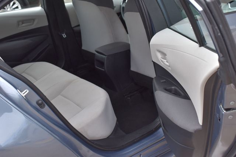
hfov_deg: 42.3
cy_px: 78
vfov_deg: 28.9
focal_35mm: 46
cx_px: 118
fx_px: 305
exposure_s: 1/160
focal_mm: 31
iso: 400
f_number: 6.3
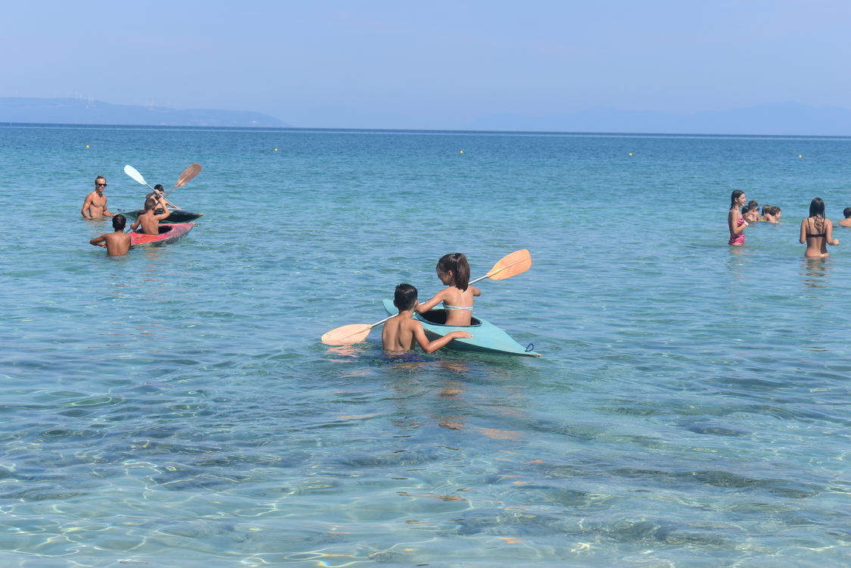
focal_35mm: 82
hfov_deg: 24.6
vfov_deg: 16.6
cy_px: 284
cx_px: 426
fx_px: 1951
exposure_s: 1/320
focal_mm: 55
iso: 100
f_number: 8
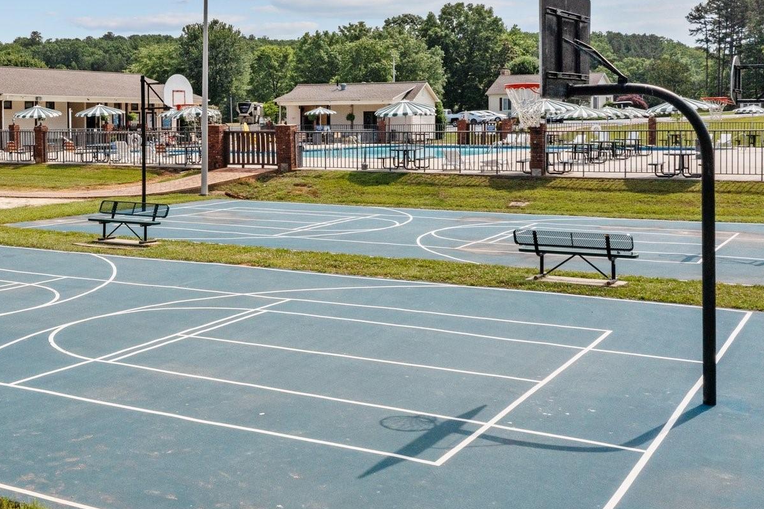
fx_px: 1018
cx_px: 178
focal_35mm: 48
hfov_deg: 39.8
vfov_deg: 27.9
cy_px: 169
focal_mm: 10.26
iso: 100
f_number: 7.1
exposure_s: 1/1250
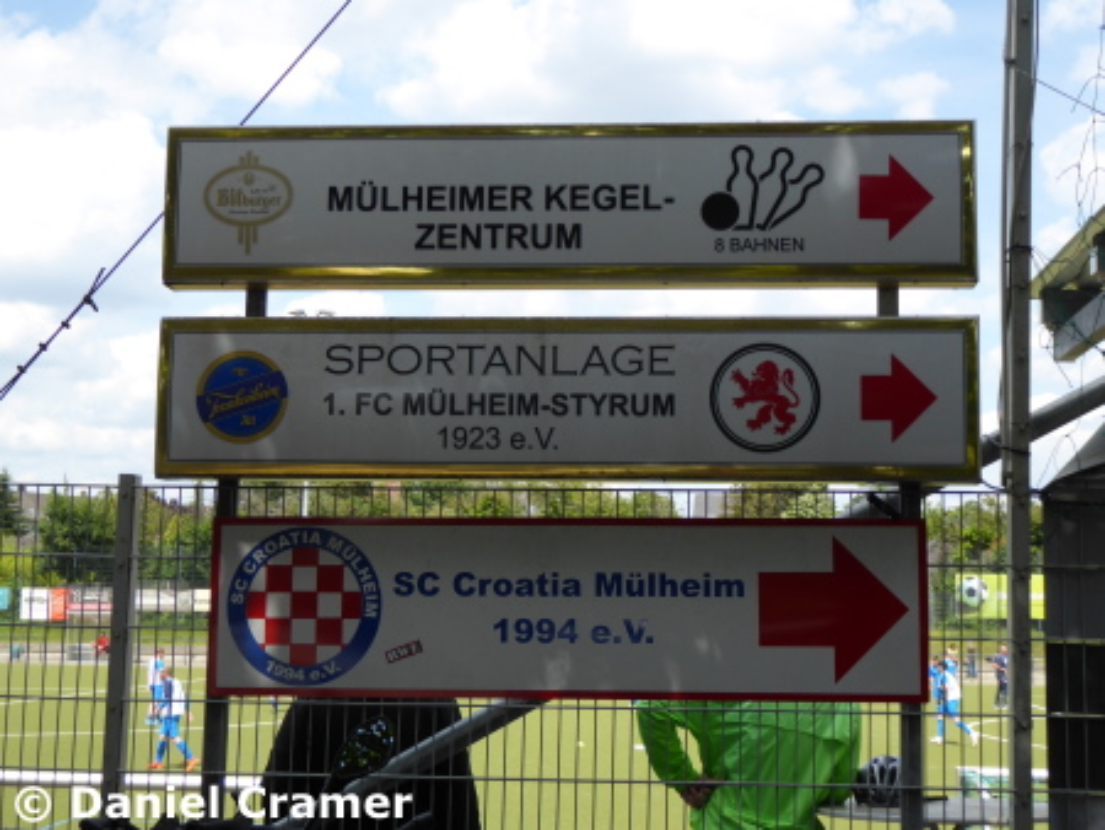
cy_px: 415
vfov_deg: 27.1
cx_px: 552
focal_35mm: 54
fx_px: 1725
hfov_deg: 35.5
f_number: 4.1
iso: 80
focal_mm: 9.6
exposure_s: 1/320
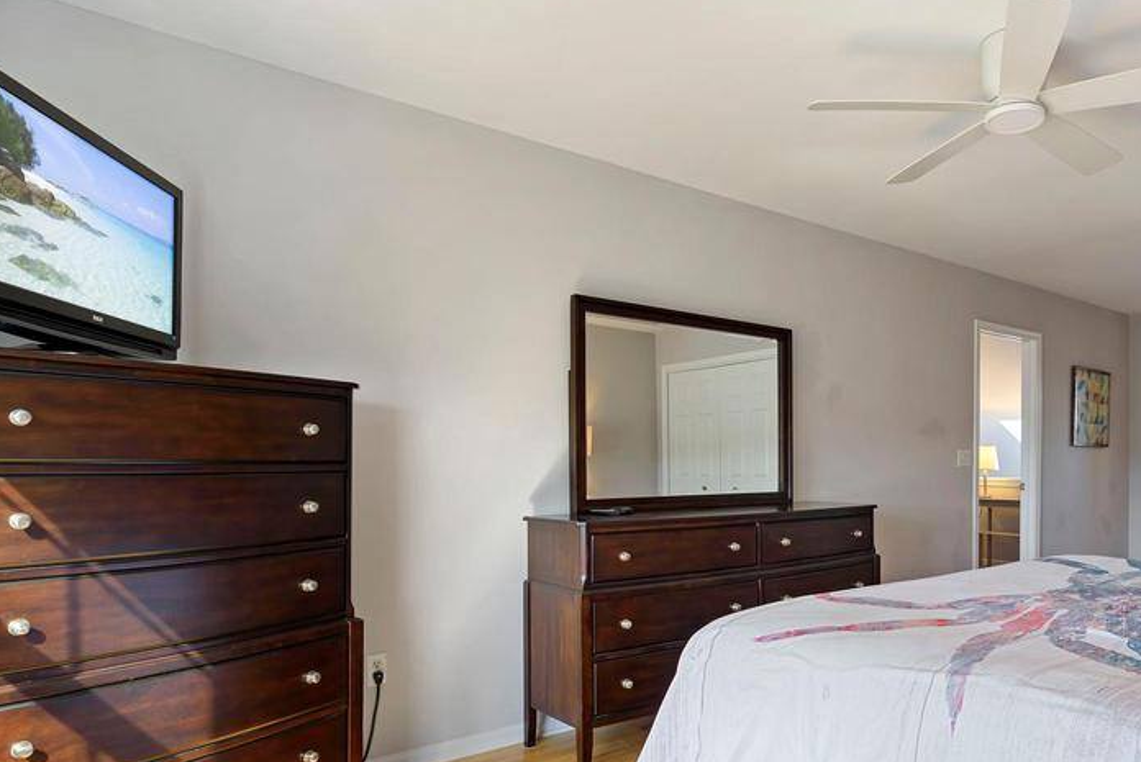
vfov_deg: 51.0
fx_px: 793
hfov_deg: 69.0
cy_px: 462
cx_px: 780
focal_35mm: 25
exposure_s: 1/8
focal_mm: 17
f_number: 8
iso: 200
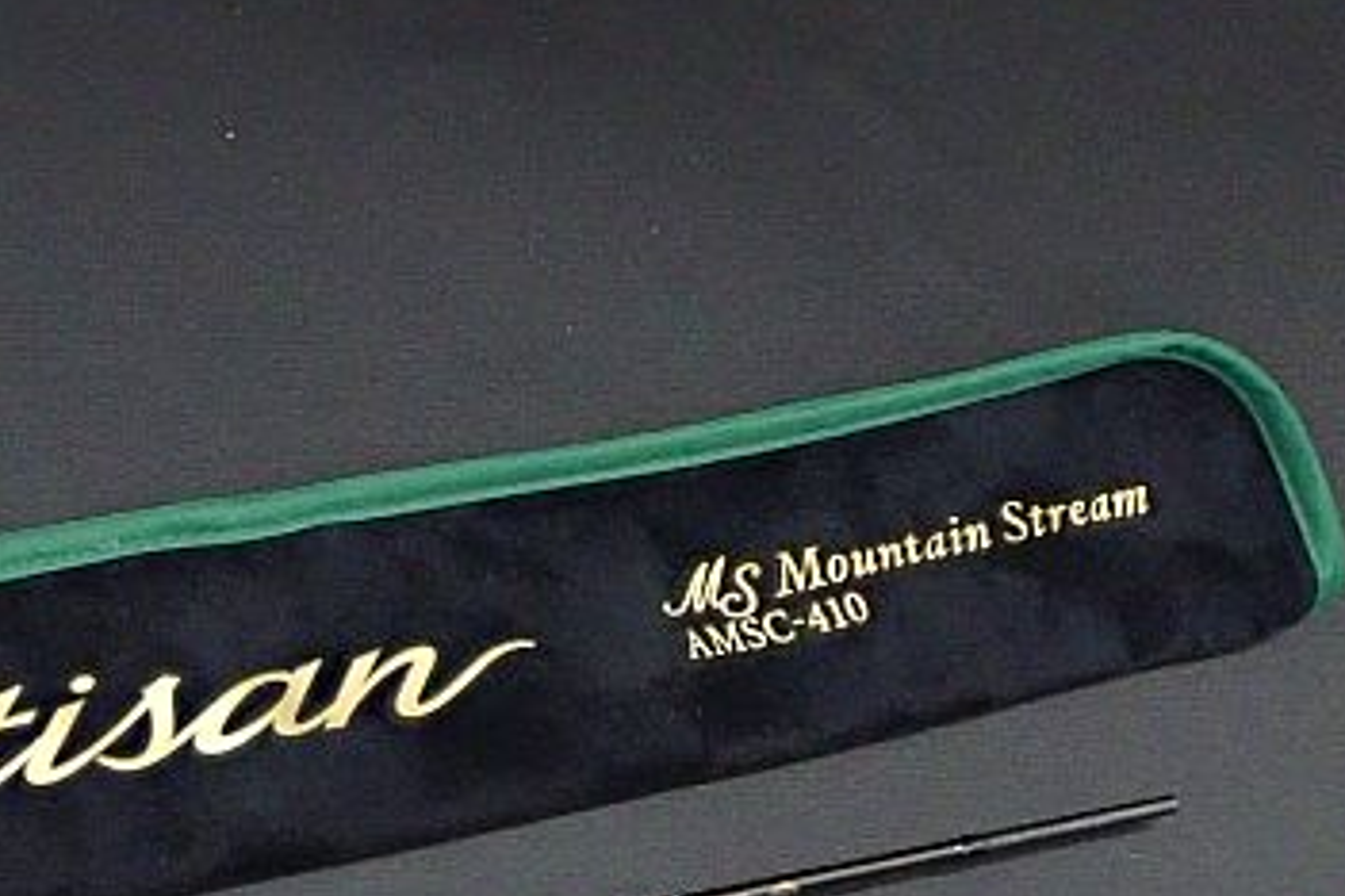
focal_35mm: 83
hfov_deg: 23.1
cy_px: 984
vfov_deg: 16.0
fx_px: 3101
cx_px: -126
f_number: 3.5
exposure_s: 1/40
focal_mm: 6.42
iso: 1000
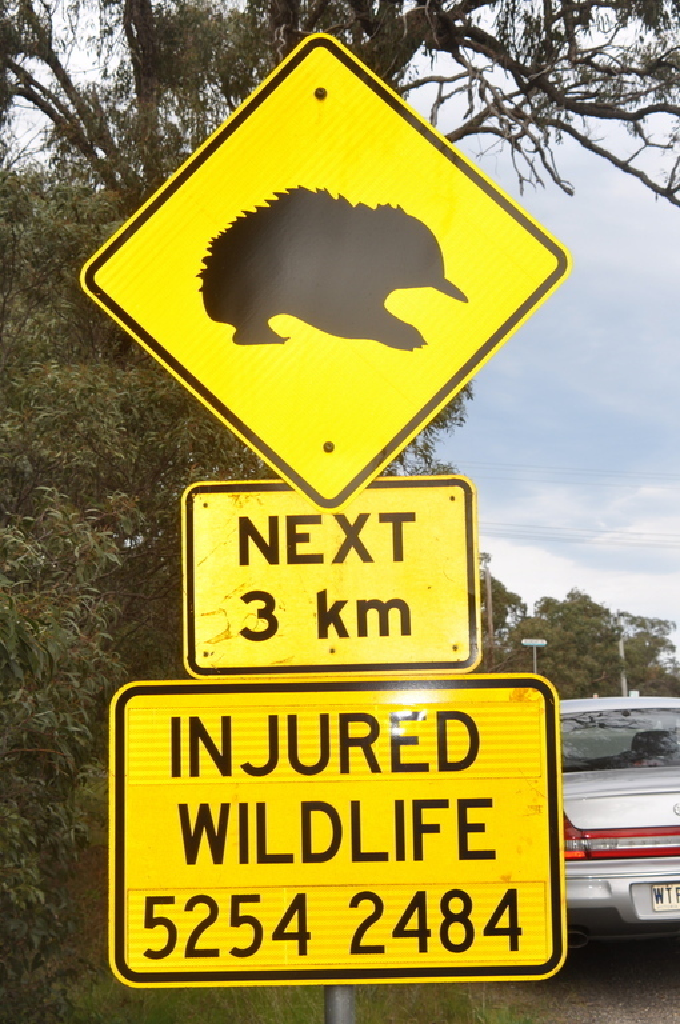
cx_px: 340
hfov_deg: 23.7
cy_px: 512
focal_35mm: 57
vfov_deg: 35.1
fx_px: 1619
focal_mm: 38
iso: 200
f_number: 8
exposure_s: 1/200
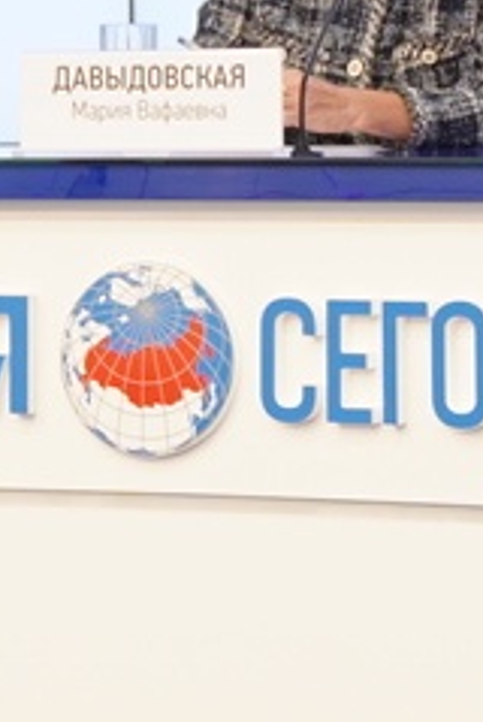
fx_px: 4475
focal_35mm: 223
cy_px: 42
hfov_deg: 6.2
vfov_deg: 9.2
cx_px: 389
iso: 640
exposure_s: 1/80
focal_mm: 33
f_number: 2.8
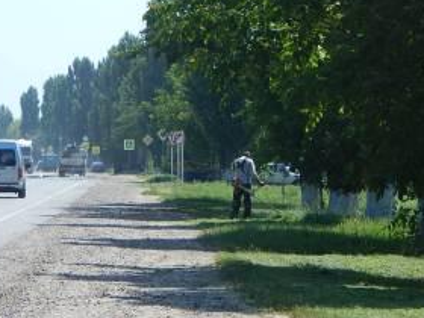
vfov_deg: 5.1
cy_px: 235
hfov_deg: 6.8
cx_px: 100
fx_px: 3564
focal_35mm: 291
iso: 125
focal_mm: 32.8
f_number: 5.3
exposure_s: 1/500
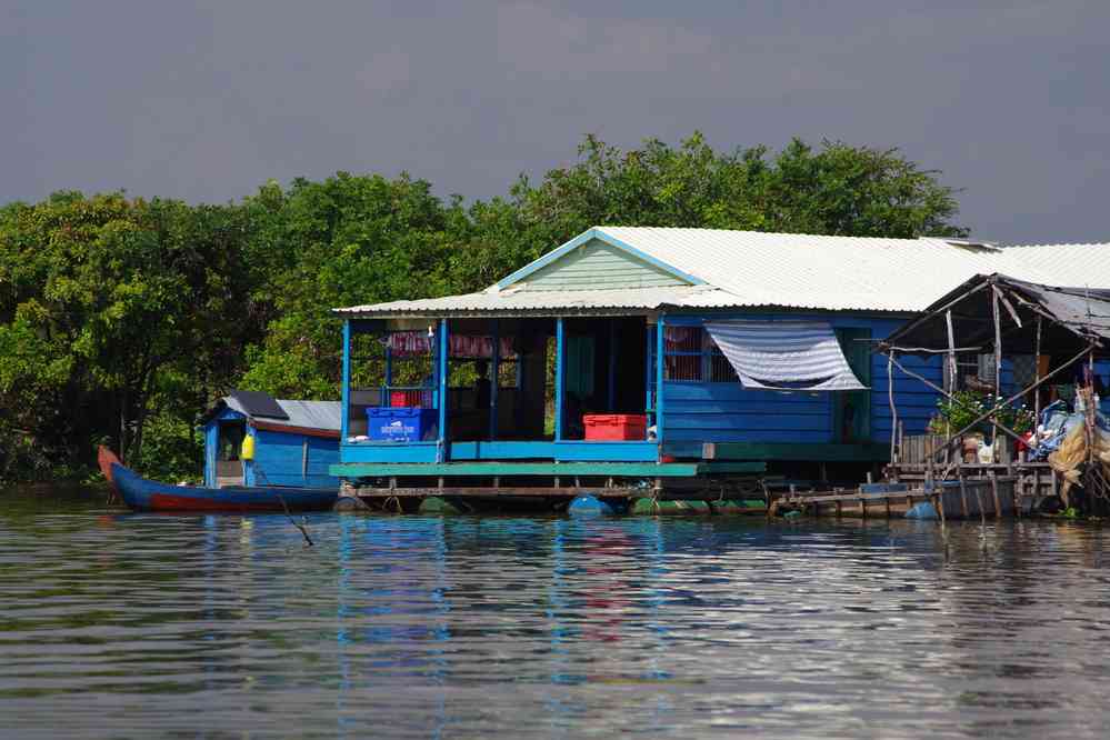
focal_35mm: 285
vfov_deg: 4.8
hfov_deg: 7.2
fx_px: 8787
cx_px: 555
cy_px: 370
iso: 200
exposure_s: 1/250
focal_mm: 190
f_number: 9
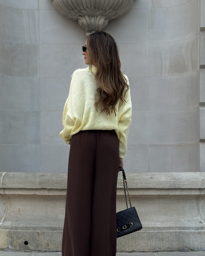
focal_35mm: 56
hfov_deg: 27.1
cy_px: 138
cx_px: 93
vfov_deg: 33.6
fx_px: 425
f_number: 1.78
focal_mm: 6.76
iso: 80
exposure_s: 1/171
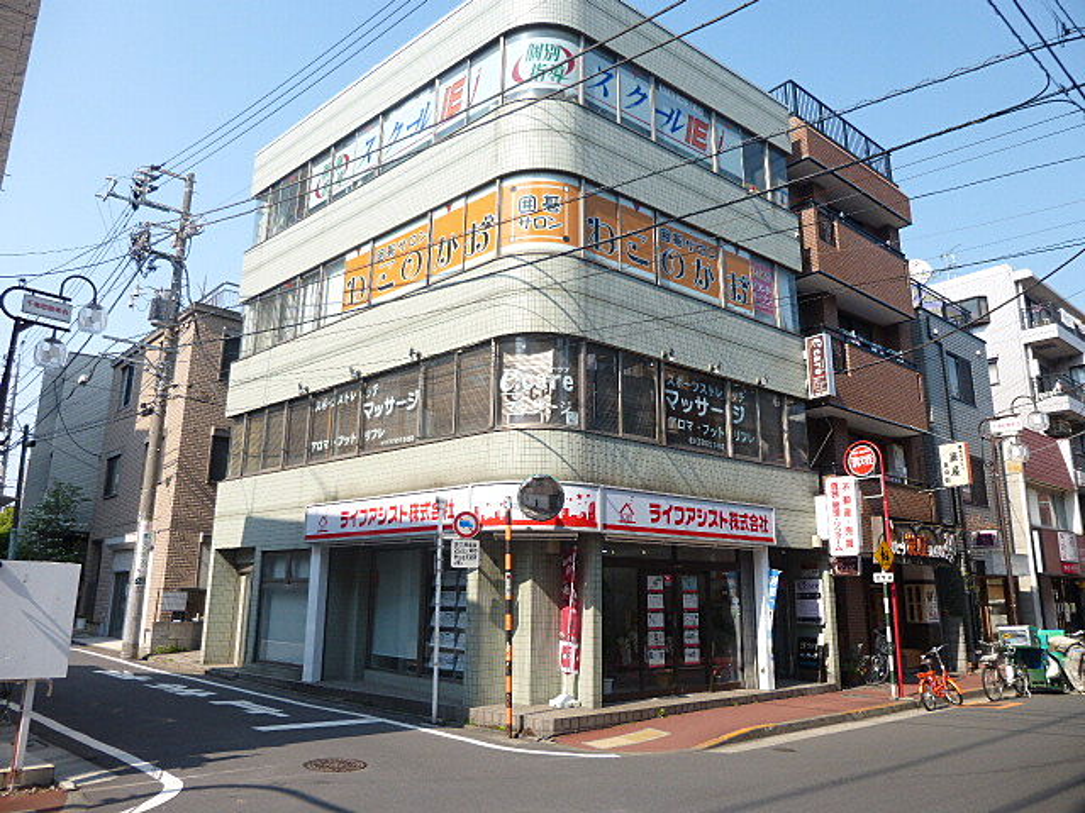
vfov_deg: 54.9
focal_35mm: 25
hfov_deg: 69.4
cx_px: 542
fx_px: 784
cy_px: 406
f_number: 3.1
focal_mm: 4.5
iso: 100
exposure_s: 1/800
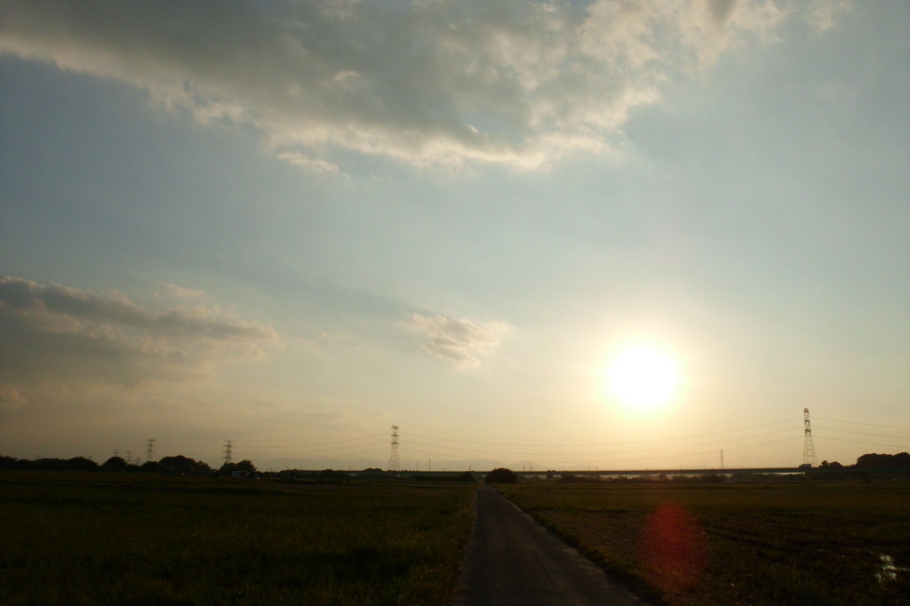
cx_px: 455
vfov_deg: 46.4
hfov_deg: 65.5
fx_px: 708
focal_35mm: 28
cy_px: 303
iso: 100
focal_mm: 5
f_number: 4.5
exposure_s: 1/1878
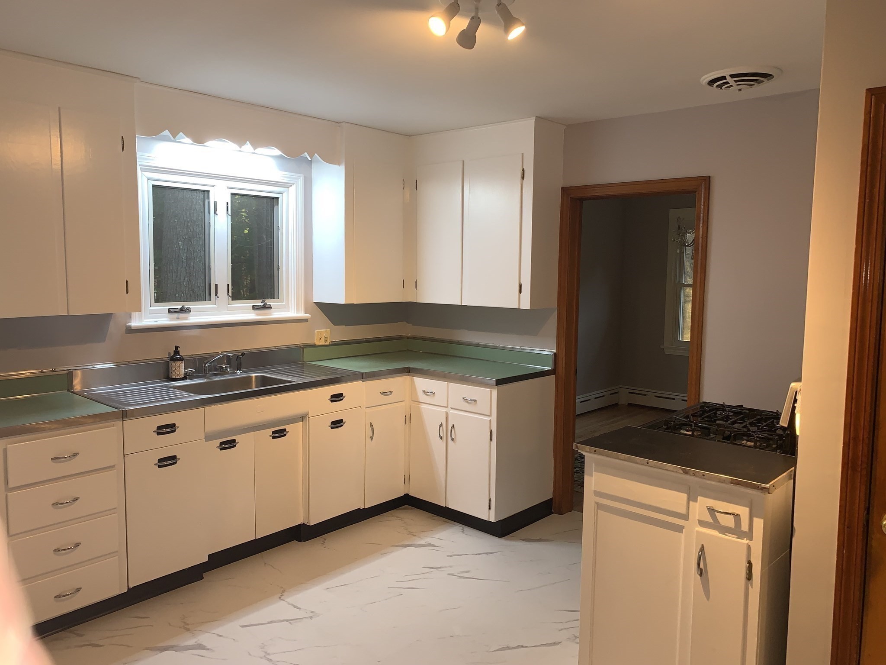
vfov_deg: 53.1
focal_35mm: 26
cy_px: 332
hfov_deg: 67.3
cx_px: 443
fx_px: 665
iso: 25
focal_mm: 4.25
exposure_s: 1/20
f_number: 1.8
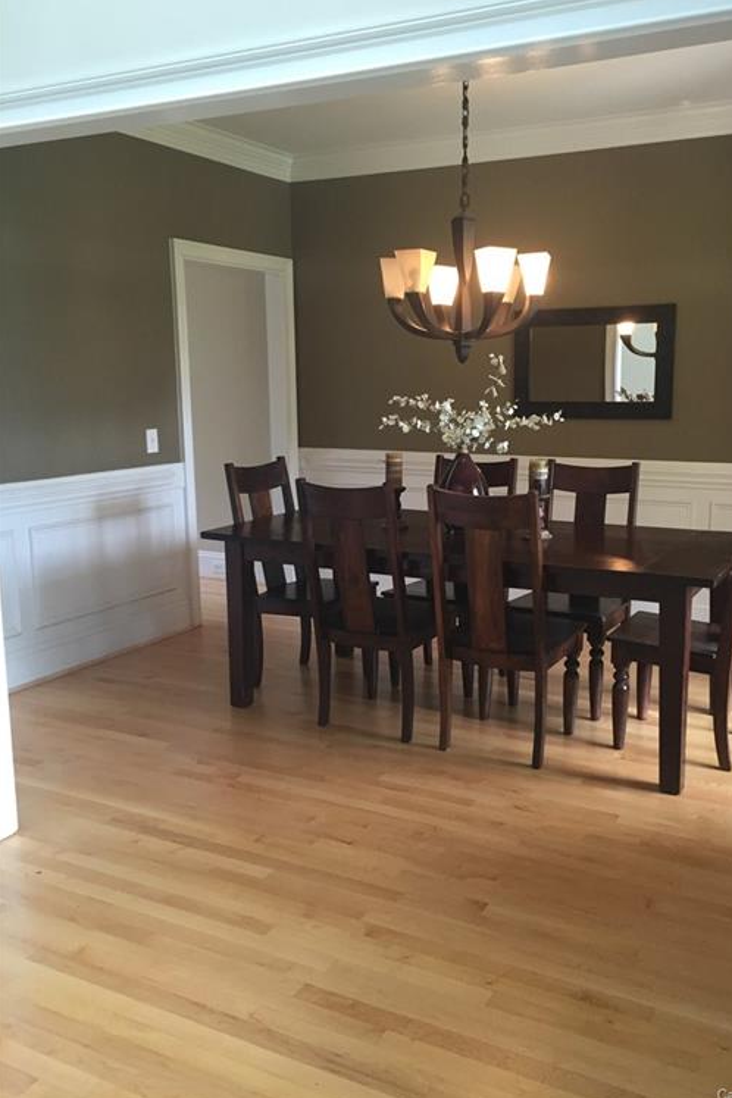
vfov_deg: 60.3
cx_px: 420
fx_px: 945
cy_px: 541
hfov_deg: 42.2
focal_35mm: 31
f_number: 2.2
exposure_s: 1/30
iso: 100
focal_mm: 4.15
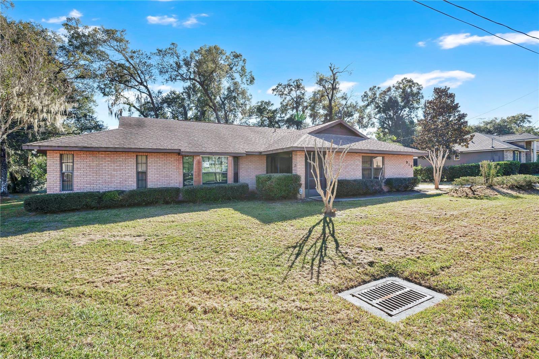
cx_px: 270
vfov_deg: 73.7
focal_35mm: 16
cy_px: 180
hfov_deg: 96.7
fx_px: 239
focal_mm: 16
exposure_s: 1/125
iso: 100
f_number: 9
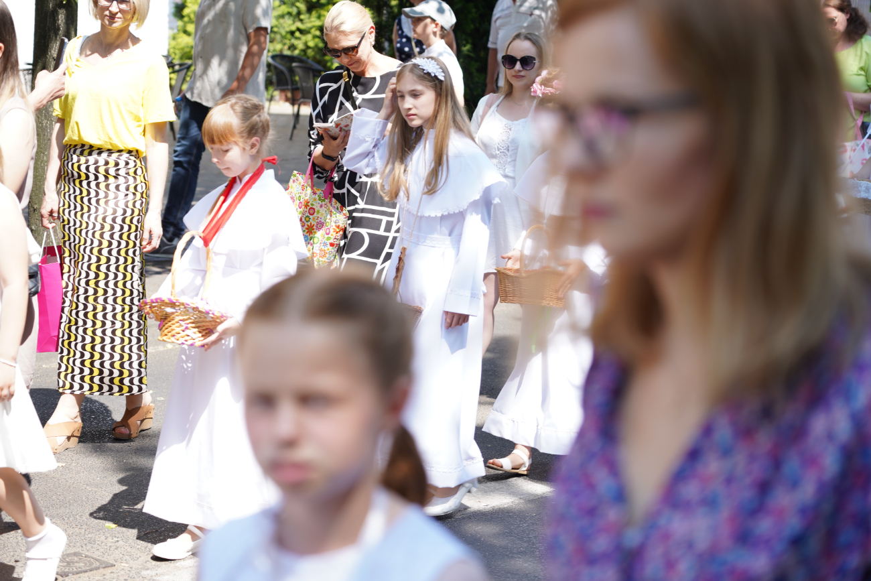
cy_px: 290
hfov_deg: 24.8
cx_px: 436
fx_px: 1984
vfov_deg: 16.7
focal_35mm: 82
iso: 100
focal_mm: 82
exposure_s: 1/200
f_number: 4
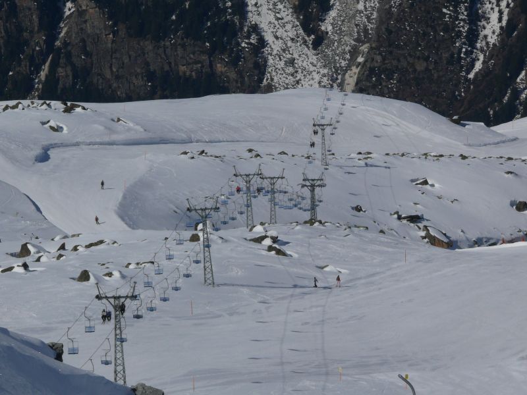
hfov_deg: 7.1
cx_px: 264
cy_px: 198
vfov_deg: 5.3
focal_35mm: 278
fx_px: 4232
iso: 100
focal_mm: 58.7
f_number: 10
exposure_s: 1/1000
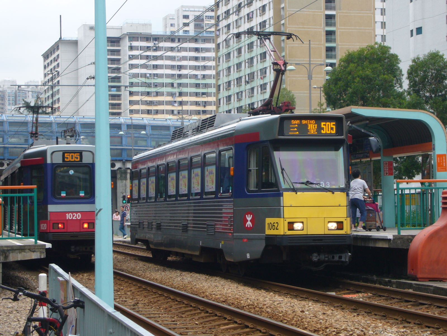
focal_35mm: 102
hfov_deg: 19.3
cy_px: 168
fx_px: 1317
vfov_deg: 14.5
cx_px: 224
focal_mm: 16.8
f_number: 5.6
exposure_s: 1/60
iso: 80
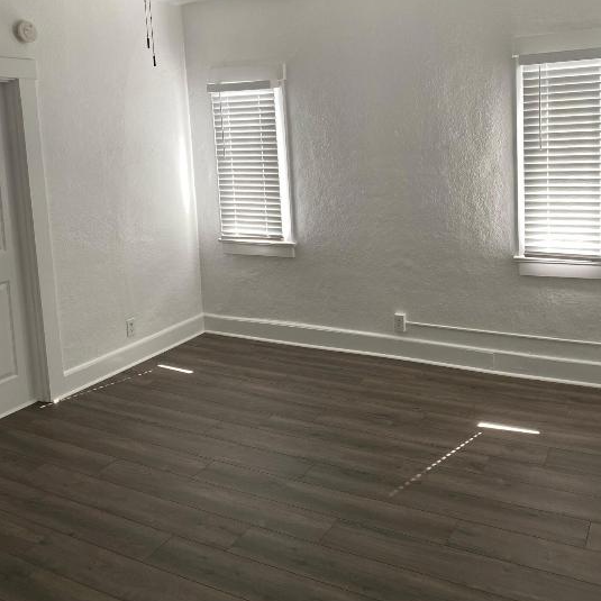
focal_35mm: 33
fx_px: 648
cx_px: 322
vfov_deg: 49.0
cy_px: 204
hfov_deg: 49.7
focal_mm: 4.25
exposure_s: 1/120
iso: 40
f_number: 1.8
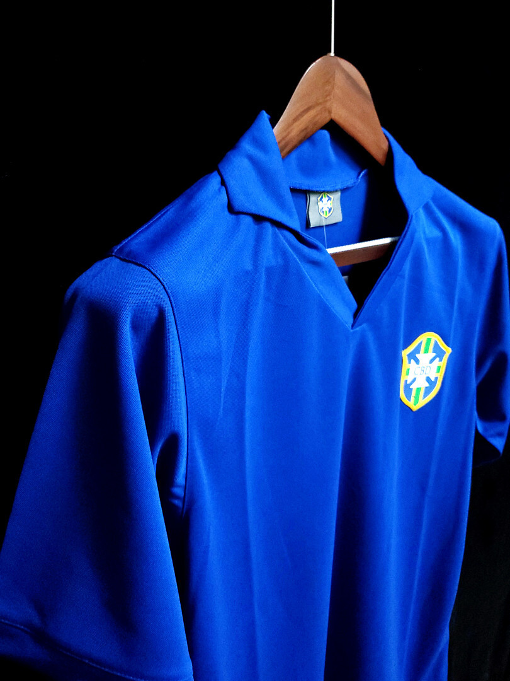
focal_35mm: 26
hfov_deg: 53.1
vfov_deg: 67.3
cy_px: 340
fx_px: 511
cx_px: 255
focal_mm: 4.3
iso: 500
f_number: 1.5
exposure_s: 1/30
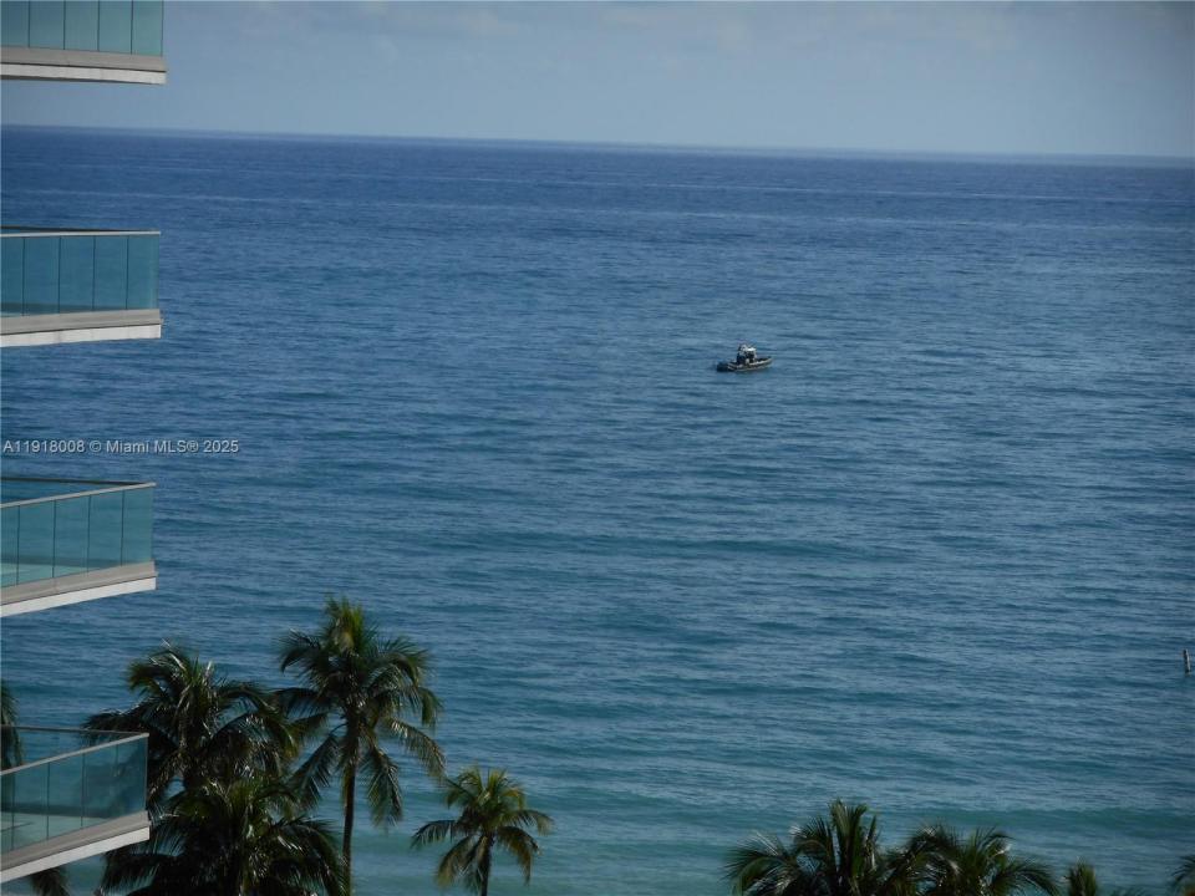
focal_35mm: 175
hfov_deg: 11.3
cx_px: 598
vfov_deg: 8.5
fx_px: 6041
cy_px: 448
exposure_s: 1/640
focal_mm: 31.4
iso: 80
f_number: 6.4
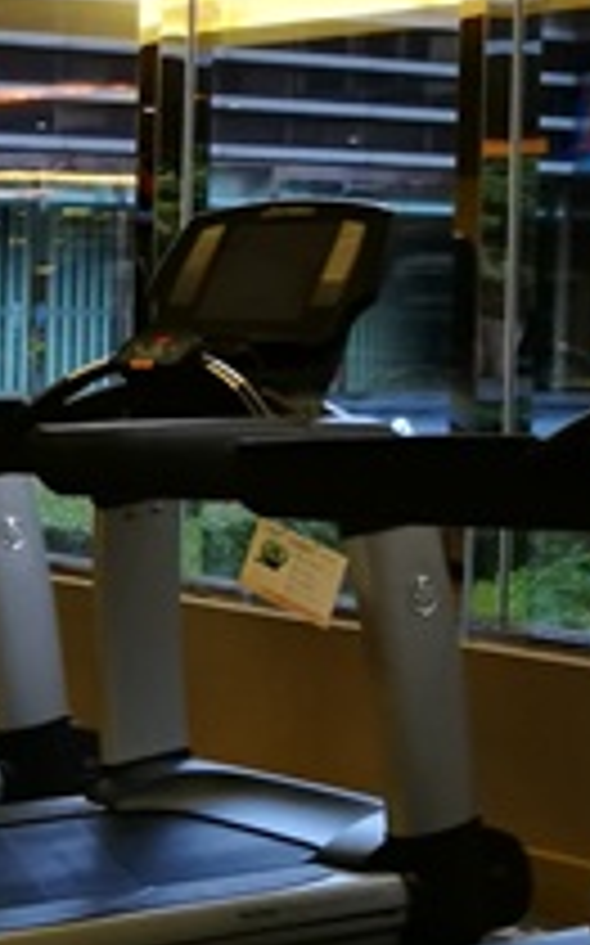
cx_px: -315
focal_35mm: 98
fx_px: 2525
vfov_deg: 21.2
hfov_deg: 12.6
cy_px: 387
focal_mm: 4.5
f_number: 2.2
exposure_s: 1/30
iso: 250
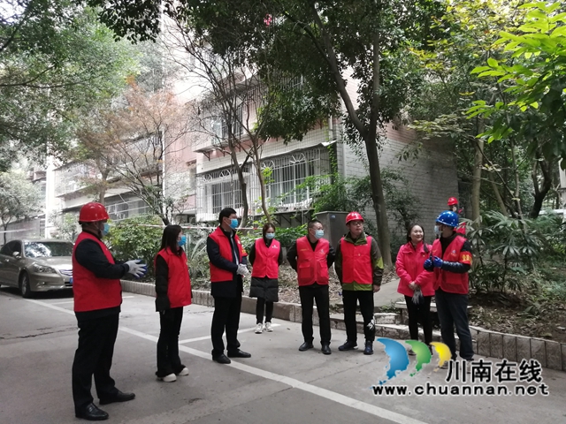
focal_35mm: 27
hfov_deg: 65.3
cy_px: 212
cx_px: 283
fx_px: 441
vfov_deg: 51.4
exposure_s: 1/100
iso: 400
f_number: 1.8
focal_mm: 3.62
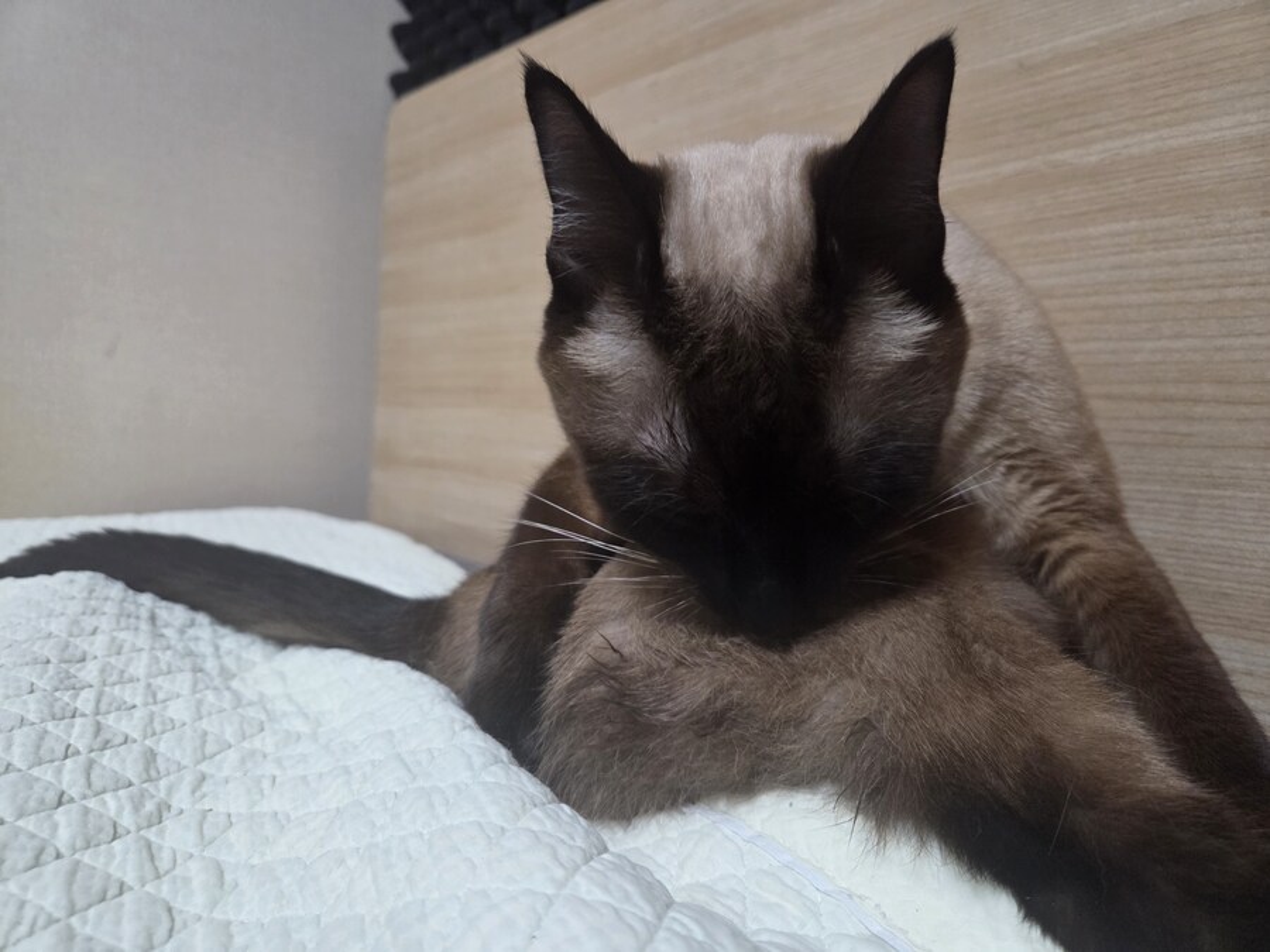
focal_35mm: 23
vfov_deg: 58.9
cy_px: 476
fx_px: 844
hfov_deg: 73.9
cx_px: 635
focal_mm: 5.4
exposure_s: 1/120
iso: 1000
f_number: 1.8
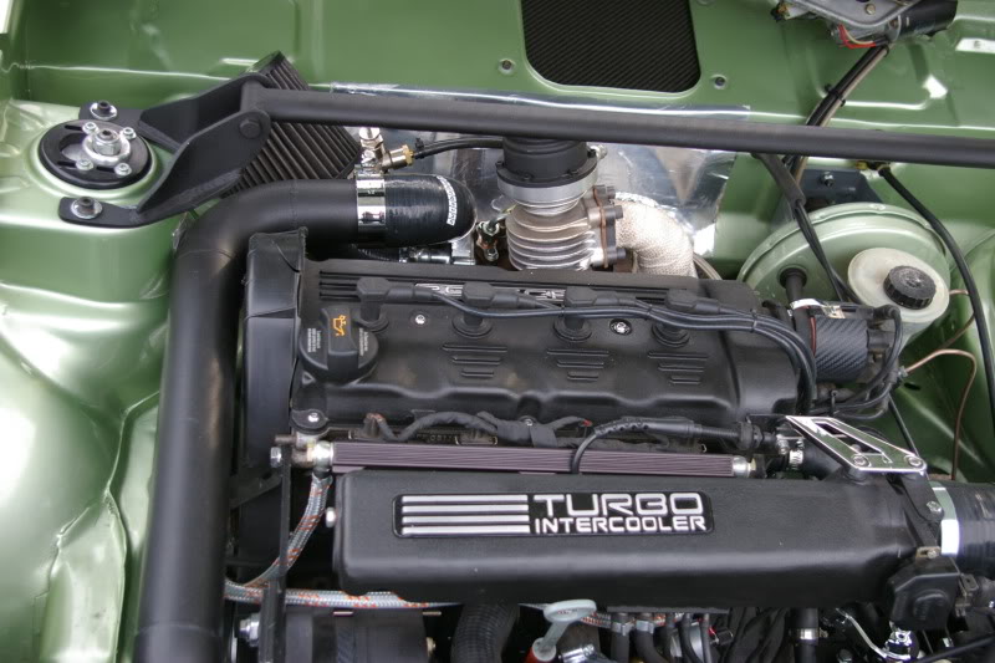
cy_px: 332
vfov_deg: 28.9
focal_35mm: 46
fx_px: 1285
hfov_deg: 42.3
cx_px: 498
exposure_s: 1/60
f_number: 4
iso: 200
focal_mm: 31
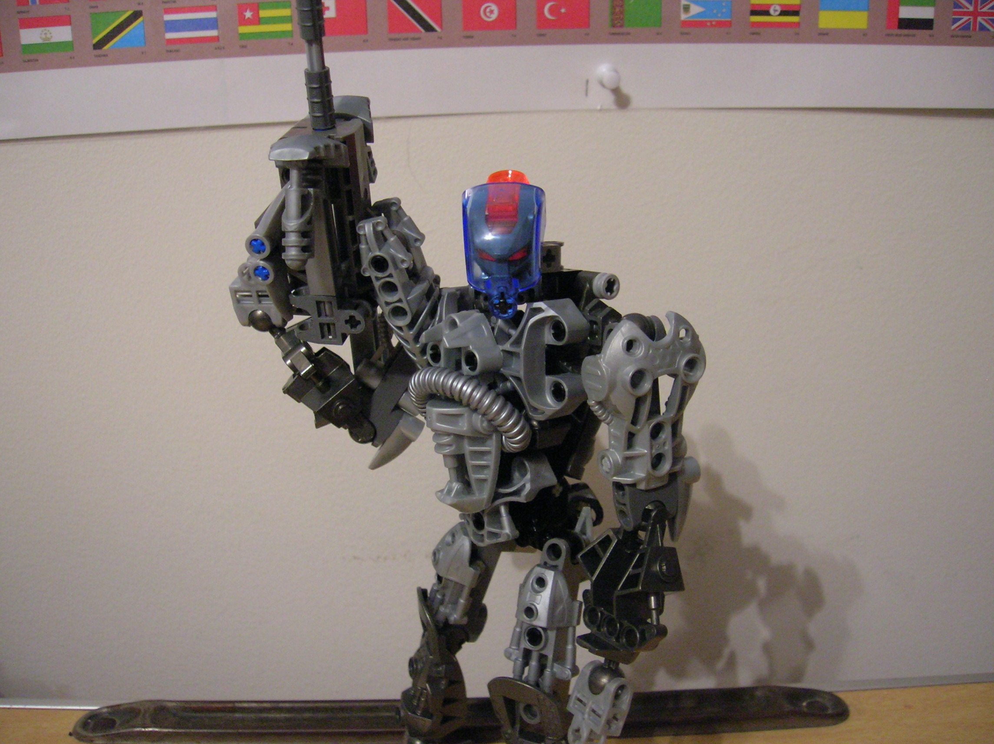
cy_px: 372
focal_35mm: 34
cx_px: 497
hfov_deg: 54.0
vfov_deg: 41.7
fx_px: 975
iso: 200
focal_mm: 5.7
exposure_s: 1/3.8
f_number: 2.9
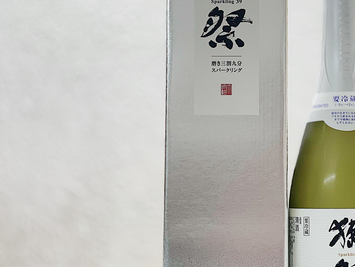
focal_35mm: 94
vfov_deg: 15.7
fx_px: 964
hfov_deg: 20.6
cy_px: 127
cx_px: 284
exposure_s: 1/100
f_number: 2
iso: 64
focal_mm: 6
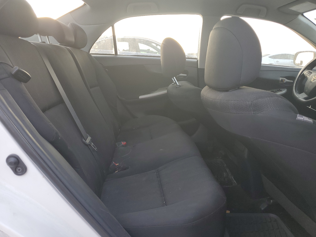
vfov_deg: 53.1
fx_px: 237
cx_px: 158
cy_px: 118
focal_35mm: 26
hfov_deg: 67.3
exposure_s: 1/120
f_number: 1.5
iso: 50
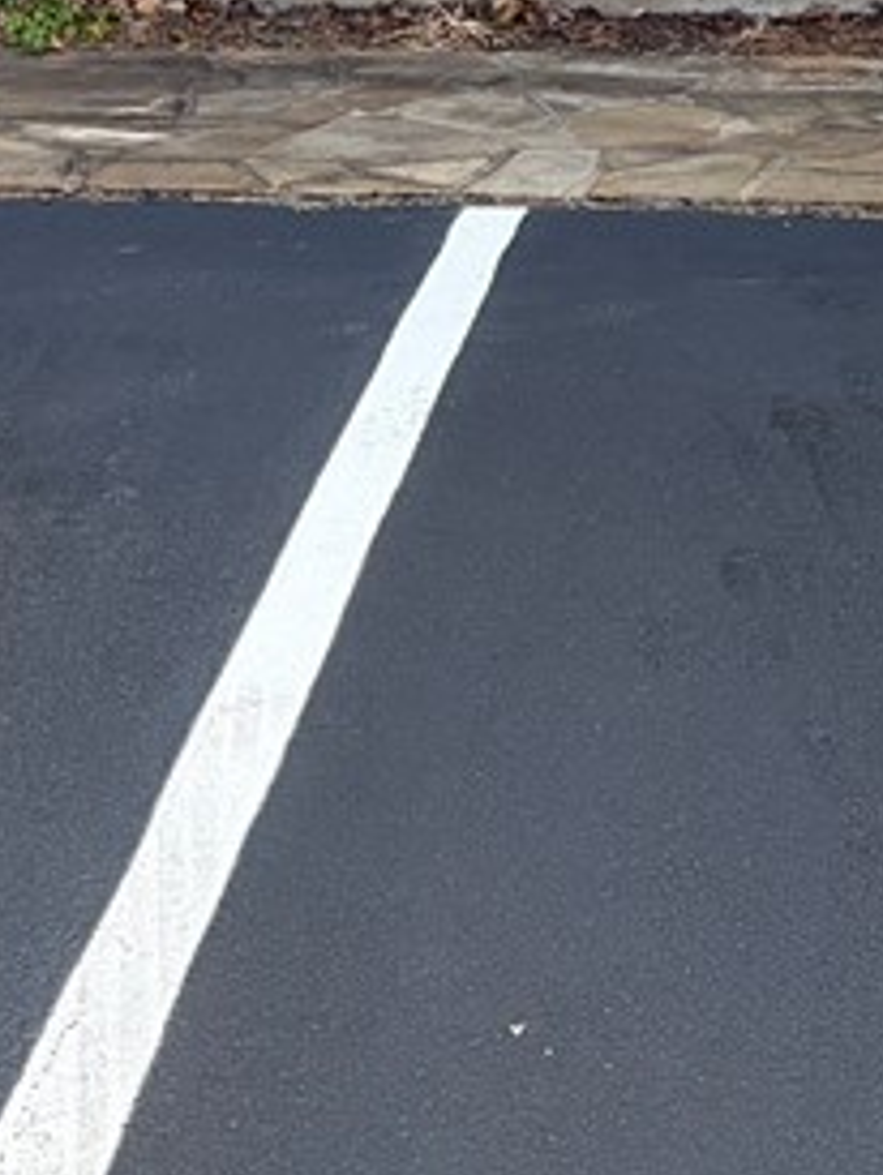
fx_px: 3294
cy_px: -450
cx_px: 703
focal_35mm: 97
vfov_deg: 18.5
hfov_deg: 15.2
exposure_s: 1/295
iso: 50
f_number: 1.6
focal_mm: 5.96
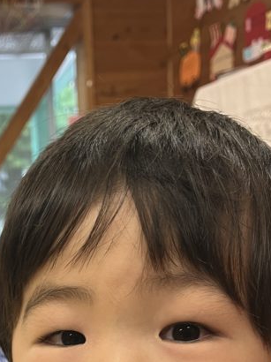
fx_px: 679
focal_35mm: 65
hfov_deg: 21.8
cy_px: 427
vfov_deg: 26.7
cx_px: 7
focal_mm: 5.1
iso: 100
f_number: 1.6
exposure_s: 1/60
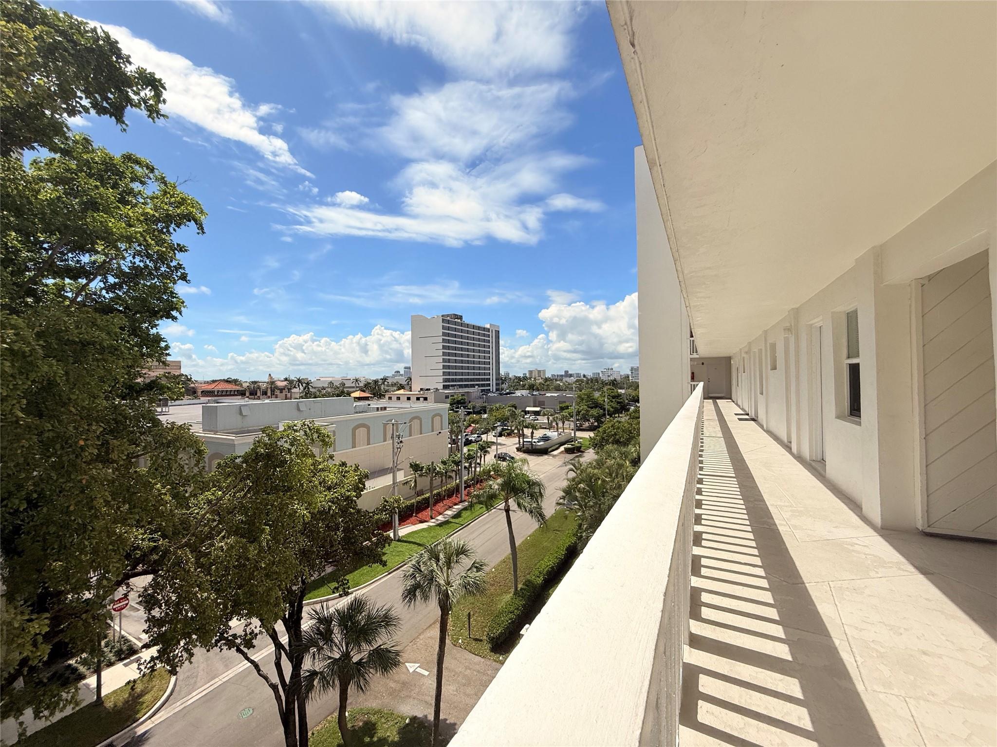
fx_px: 403
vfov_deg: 85.7
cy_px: 374
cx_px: 498
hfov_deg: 102.1
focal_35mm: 14
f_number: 2.2
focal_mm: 2.22
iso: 50
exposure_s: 1/3891
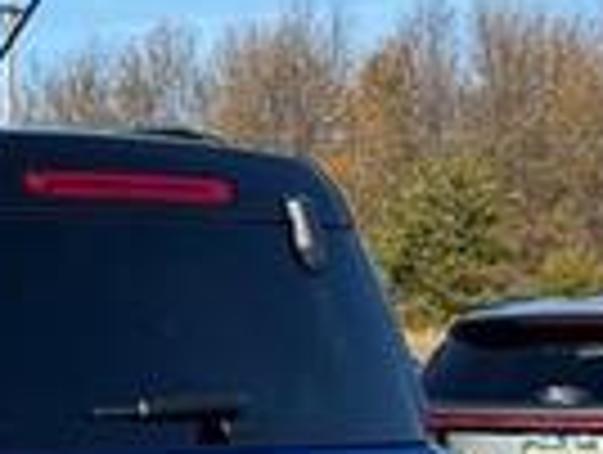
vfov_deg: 8.1
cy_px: 647
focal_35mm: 180
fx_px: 3141
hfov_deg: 10.4
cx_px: -428
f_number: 1.78
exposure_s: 1/2717
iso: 64
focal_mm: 6.76
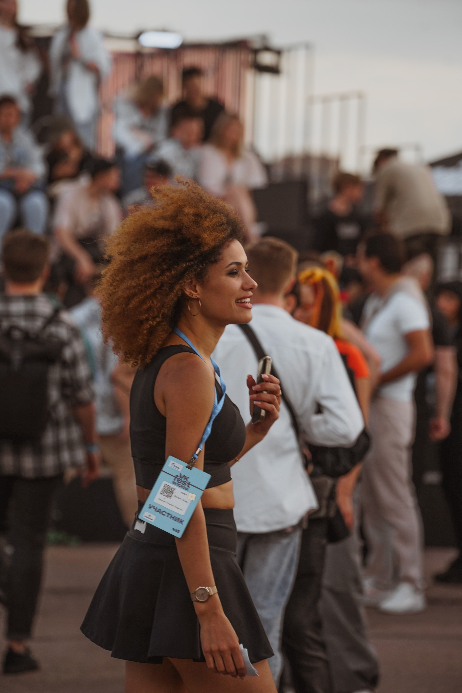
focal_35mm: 200
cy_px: 346
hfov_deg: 6.9
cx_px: 231
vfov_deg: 10.3
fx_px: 3850
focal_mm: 200
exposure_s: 1/400
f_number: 5.6
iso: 100
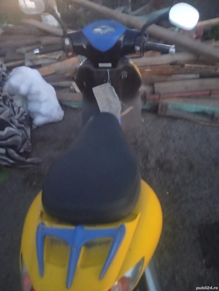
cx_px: 110
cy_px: 146
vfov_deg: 65.2
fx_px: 227
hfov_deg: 51.5
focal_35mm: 27
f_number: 1.8
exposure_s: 1/14.3
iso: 6400
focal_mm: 3.98
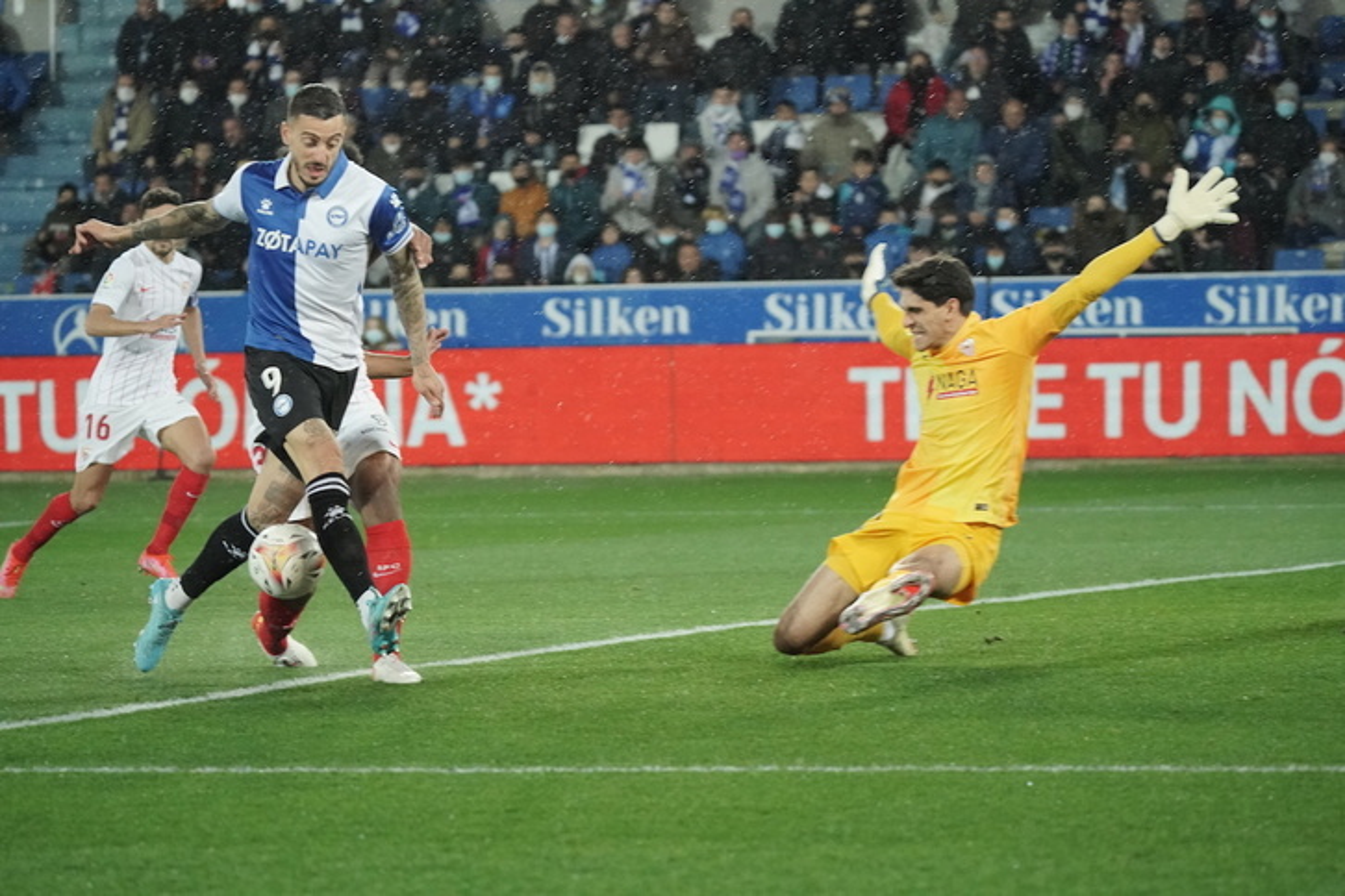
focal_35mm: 232
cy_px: 448
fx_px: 8667
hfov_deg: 8.9
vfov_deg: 5.9
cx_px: 672
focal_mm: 232
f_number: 6.3
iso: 8000
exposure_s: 1/1000
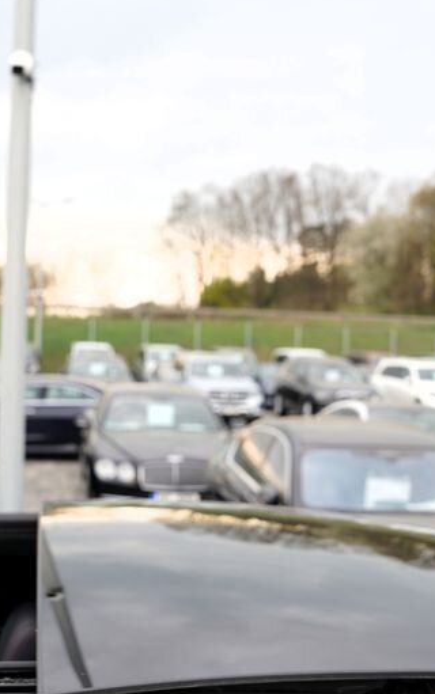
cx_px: 148
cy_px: 411
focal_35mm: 49
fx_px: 928
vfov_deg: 40.9
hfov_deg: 26.2
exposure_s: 1/60
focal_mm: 24
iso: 100
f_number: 4
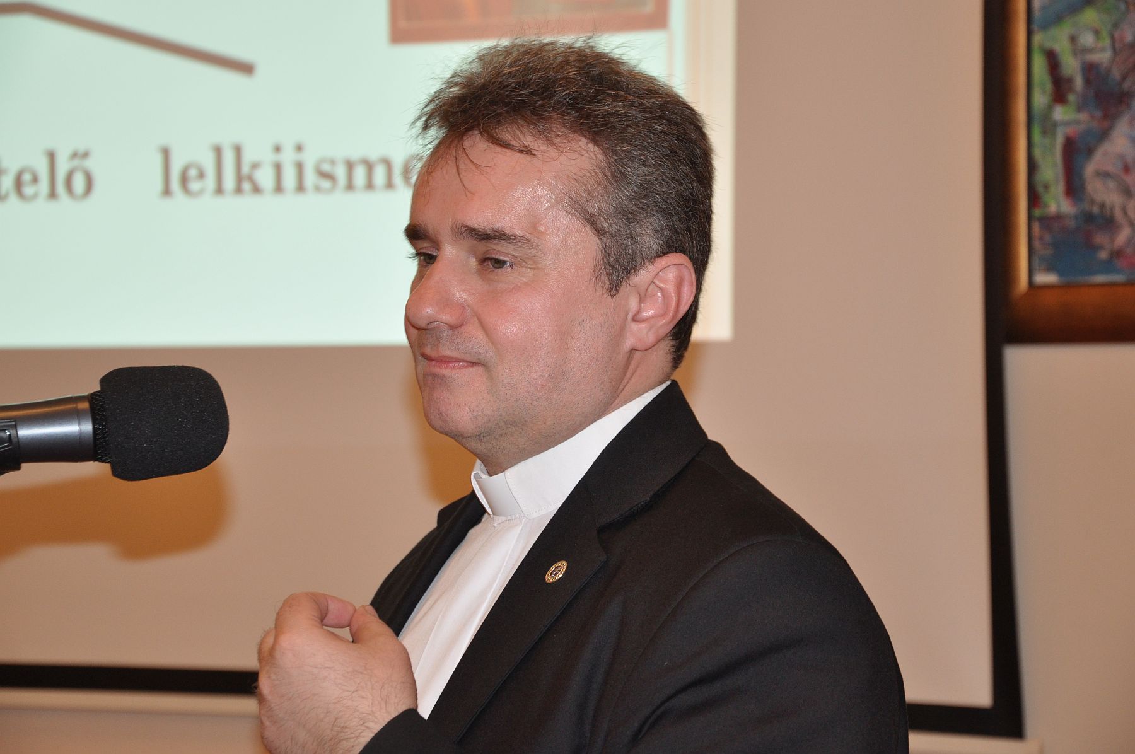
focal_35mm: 99
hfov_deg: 20.6
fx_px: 3118
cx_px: 568
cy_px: 377
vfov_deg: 13.8
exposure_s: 1/30
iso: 640
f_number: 5.3
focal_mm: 66
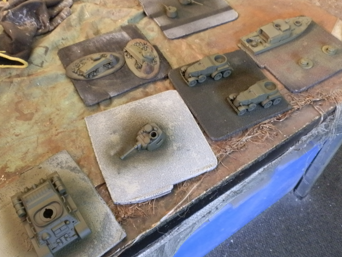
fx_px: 326
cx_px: 169
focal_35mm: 33
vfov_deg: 42.9
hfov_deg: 55.3
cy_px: 125
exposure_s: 1/15
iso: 400
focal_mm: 5
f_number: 3.1
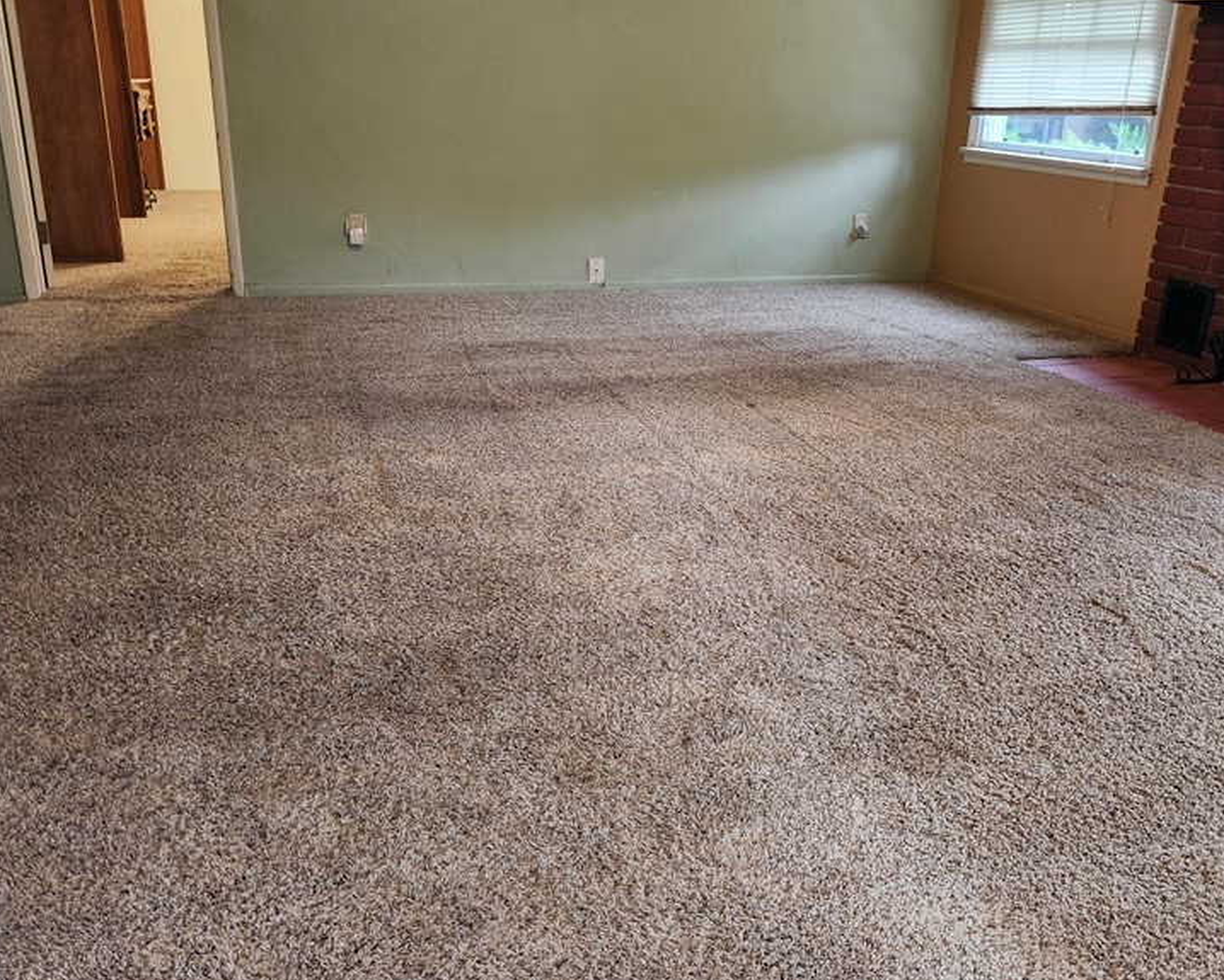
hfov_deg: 55.6
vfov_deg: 45.7
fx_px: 1160
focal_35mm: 32
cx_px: 639
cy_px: 569
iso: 640
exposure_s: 1/40
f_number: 1.8
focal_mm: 5.54
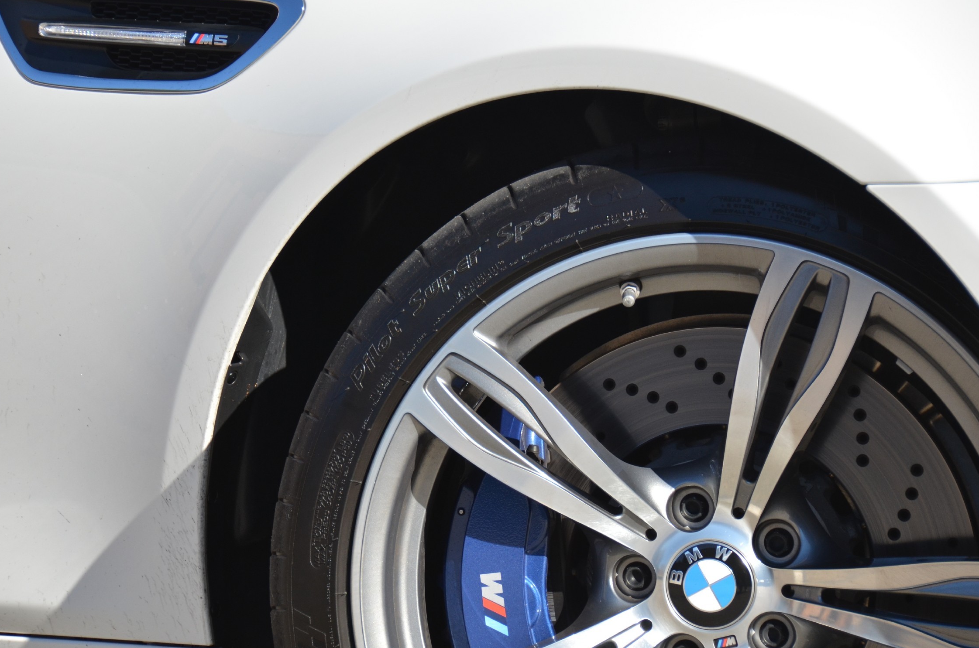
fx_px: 4765
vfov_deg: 7.8
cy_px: 302
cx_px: 449
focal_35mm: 176
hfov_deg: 11.7
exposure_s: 1/1250
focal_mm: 105
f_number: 5.3
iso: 400
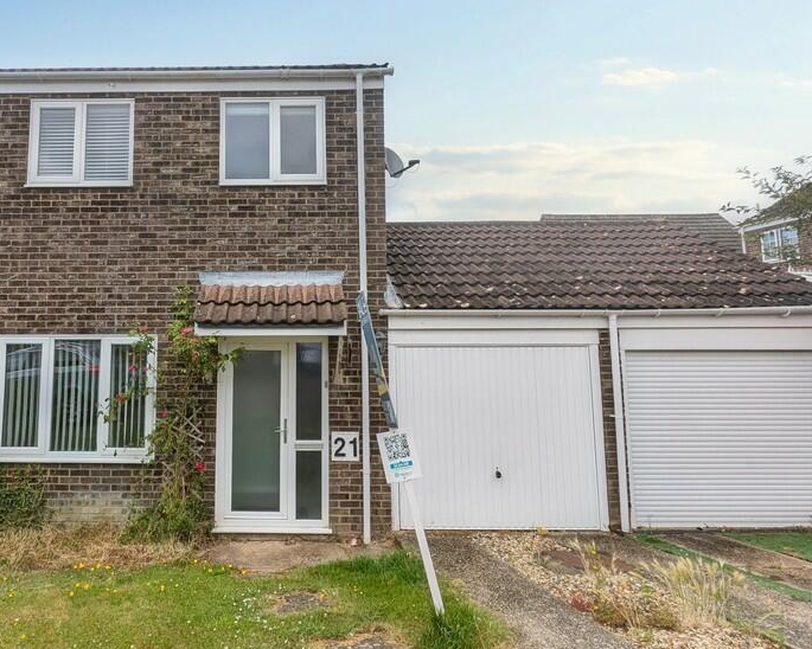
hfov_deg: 80.9
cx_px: 281
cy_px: 295
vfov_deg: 70.7
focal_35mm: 19
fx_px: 457
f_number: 2.2
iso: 48
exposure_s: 1/418
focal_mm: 1.9
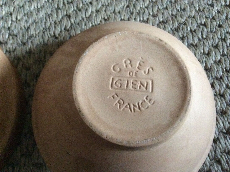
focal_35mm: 32
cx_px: 115
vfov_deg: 44.1
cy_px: 86
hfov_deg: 56.9
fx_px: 212
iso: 640
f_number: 2.4
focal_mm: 3.3
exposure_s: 1/17
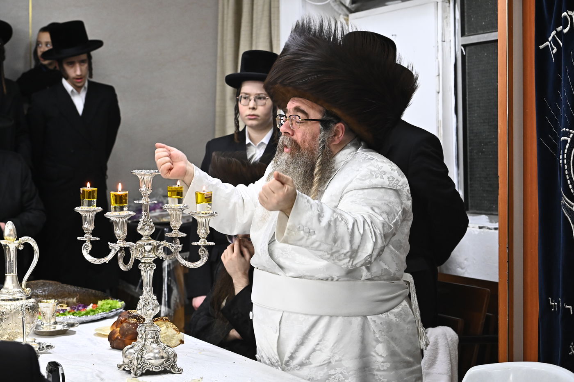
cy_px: 191
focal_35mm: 75
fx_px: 1195
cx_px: 287
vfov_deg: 18.2
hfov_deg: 27.0
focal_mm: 75
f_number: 6.3
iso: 3200
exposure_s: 1/200
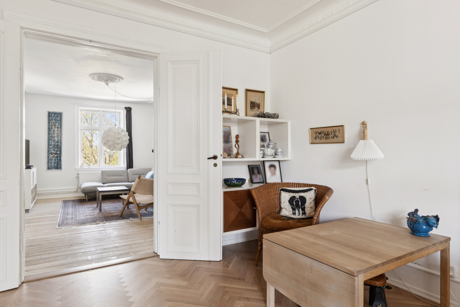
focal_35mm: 21
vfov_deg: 59.5
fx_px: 268
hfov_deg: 81.2
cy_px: 154
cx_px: 230
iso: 400
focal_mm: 14
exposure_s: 1/40
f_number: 7.1
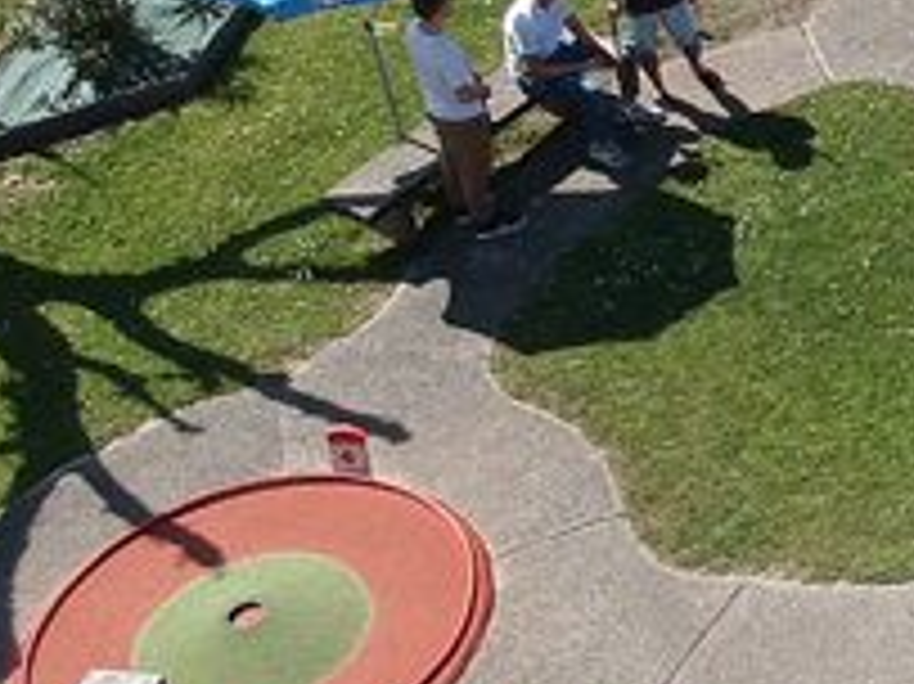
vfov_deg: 11.9
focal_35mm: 123
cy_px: -9
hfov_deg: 13.9
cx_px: 1756
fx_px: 3246
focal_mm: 4.49
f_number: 2.6
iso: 100
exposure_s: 1/800
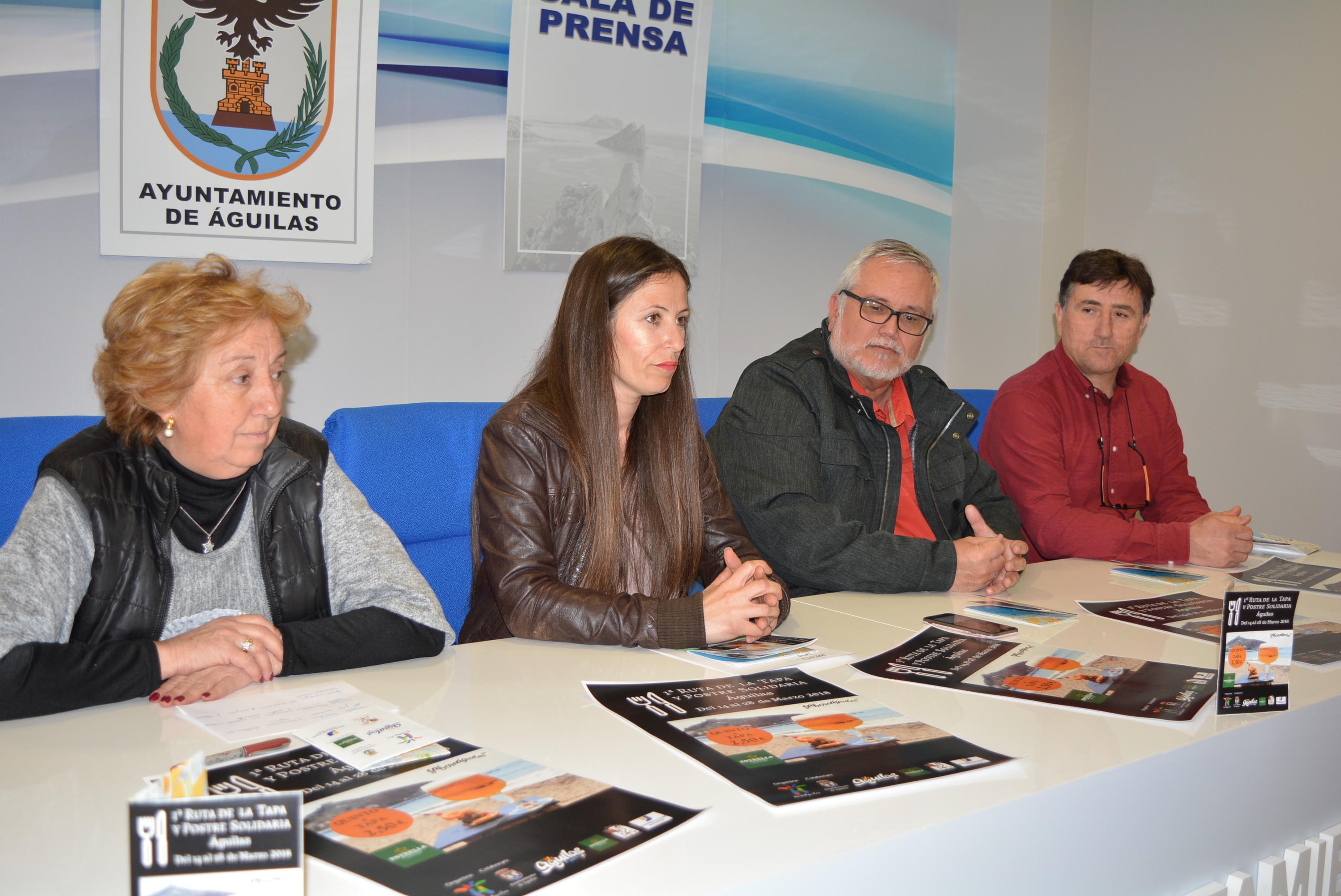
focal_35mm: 36
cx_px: 670
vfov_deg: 36.9
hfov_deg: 53.1
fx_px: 1342
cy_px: 448
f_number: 4
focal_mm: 24
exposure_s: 1/60
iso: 400
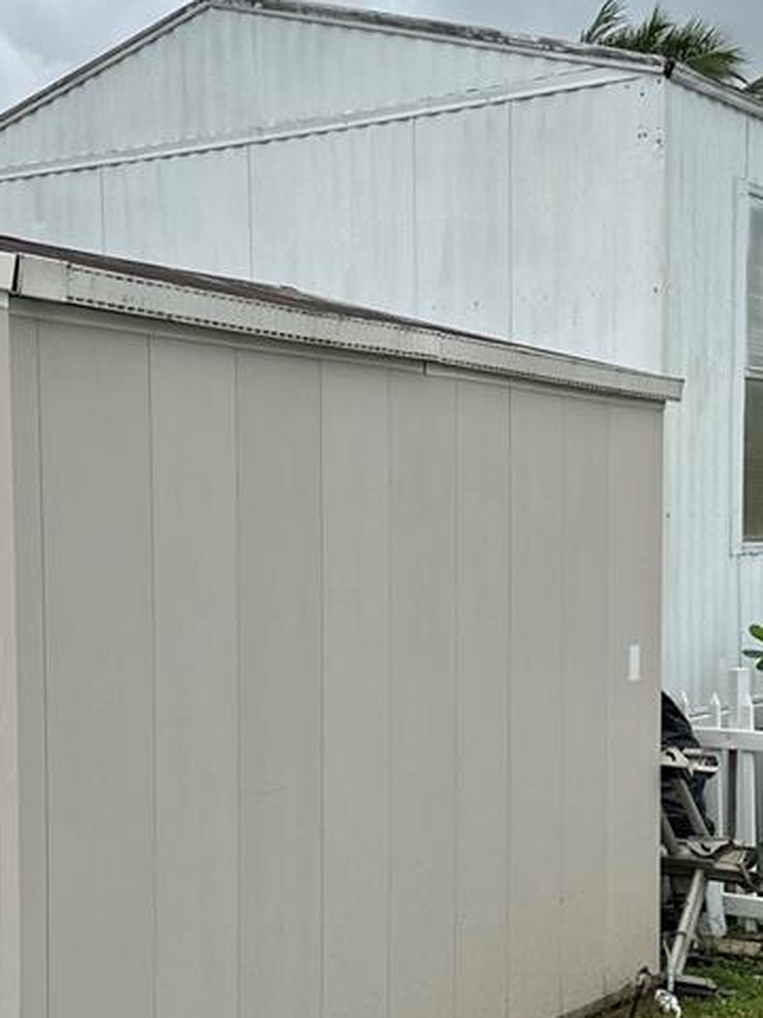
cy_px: 653
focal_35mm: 60
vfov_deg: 32.0
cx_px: 504
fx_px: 1763
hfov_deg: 24.3
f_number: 1.78
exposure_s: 1/4184
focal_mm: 6.86
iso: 80
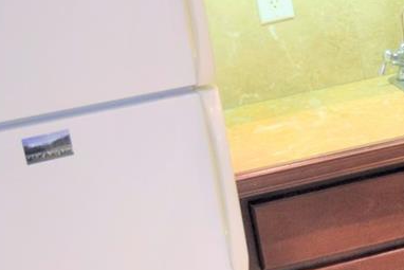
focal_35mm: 182
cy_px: 190
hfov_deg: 10.9
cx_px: 564
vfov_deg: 7.5
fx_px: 2044
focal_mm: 29
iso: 640
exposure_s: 1/60
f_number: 4.2
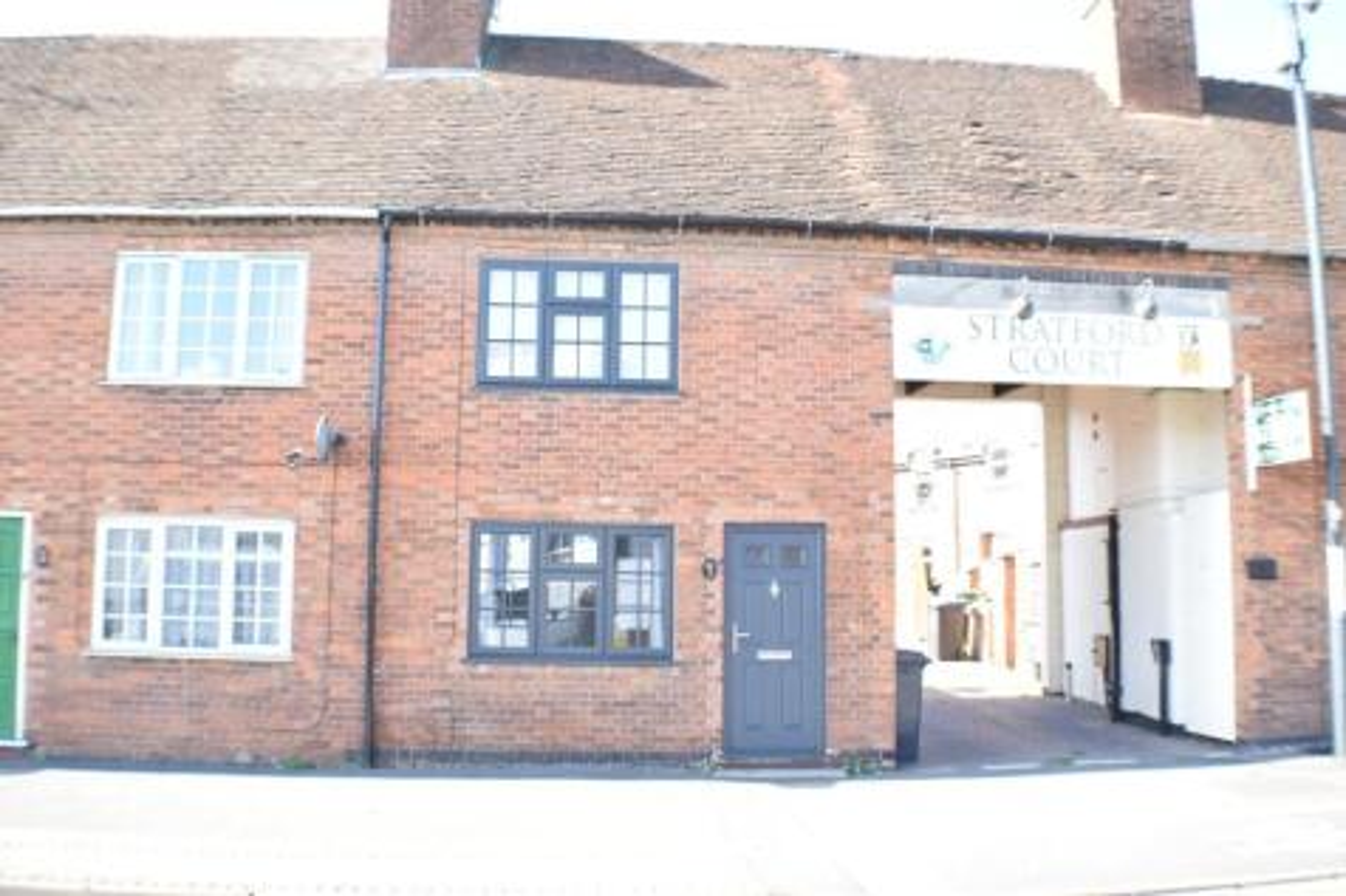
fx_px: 1514
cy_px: 448
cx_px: 673
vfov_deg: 33.0
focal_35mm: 40
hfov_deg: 47.9
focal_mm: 27
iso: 125
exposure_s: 1/50
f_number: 7.1
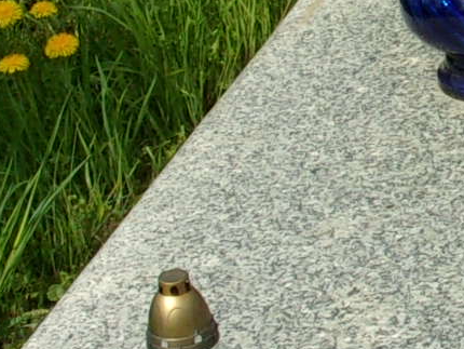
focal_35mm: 217
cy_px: 63
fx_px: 2910
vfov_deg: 6.8
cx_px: 797
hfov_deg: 8.8
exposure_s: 1/140
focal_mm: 6.4
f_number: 11.8
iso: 80
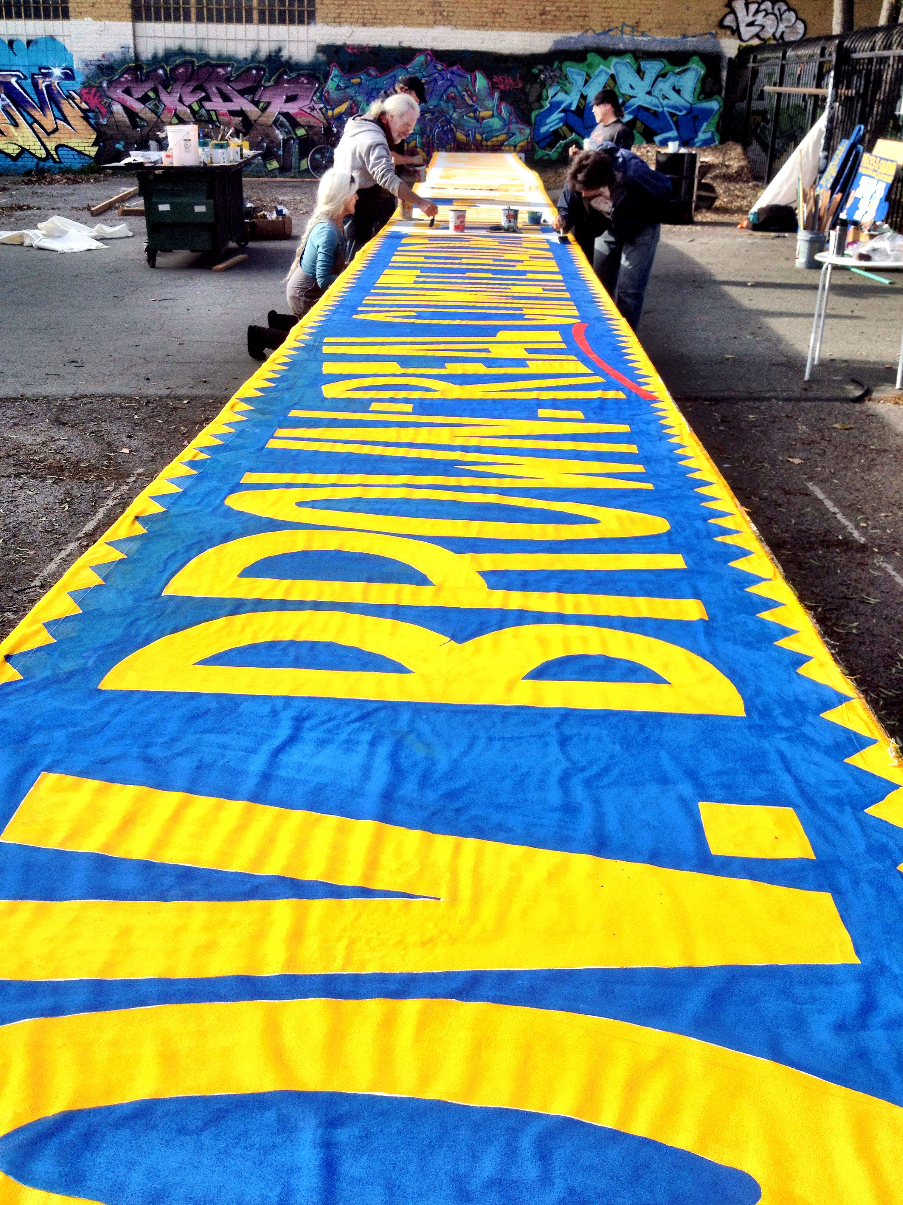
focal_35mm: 35
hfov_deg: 40.7
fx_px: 1217
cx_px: 452
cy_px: 602
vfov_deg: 52.6
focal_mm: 4.28
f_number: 2.4
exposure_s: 1/836
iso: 50
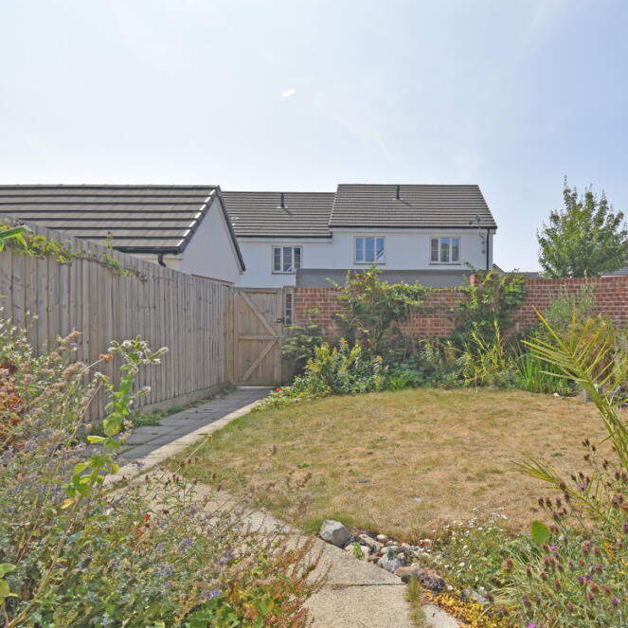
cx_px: 394
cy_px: 311
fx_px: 444
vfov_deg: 70.5
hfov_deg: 69.3
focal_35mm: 22
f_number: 8
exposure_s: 1/250
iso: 100
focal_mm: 11
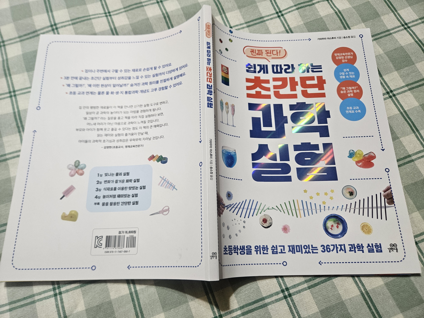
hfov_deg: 73.9
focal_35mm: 23
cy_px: 159
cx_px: 212
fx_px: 282
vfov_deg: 58.9
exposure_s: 1/120
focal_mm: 5.4
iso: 320
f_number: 1.8
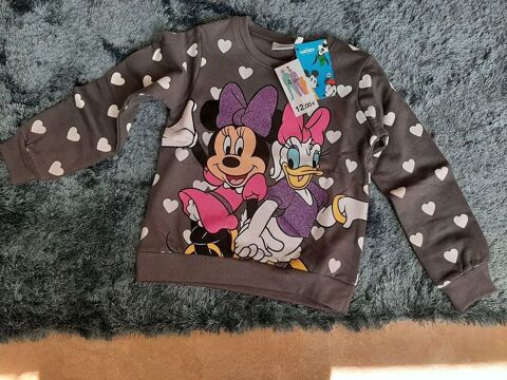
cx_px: 254
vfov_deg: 53.1
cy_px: 190
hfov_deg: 67.3
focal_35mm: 26
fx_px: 381
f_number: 1.7
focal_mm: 3.93
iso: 80
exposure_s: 1/100
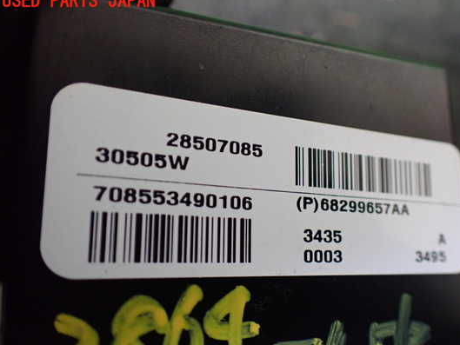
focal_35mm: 34
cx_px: 258
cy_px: 186
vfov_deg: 41.8
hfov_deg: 53.8
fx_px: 452
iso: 800
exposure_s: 1/80
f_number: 2.3
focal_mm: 5.4
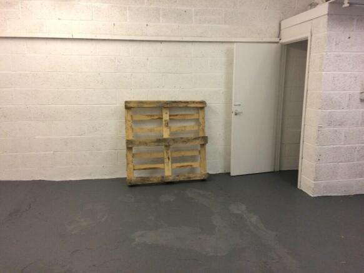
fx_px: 305
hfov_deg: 61.7
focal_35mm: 29
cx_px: 182
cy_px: 136
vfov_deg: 48.2
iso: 160
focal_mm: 4.15
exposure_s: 1/33
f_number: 2.2
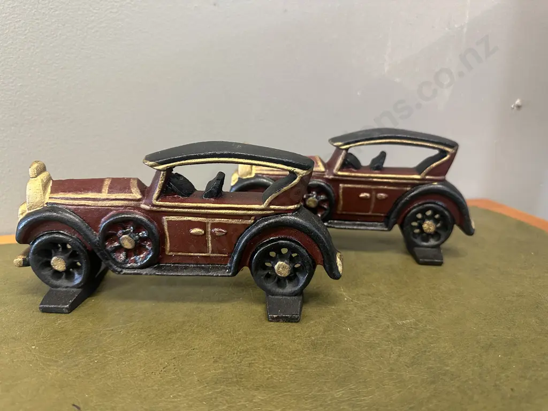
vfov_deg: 56.8
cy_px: 206
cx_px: 274
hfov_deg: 71.6
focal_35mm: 24
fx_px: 380
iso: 320
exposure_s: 1/50
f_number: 1.78
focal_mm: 6.86
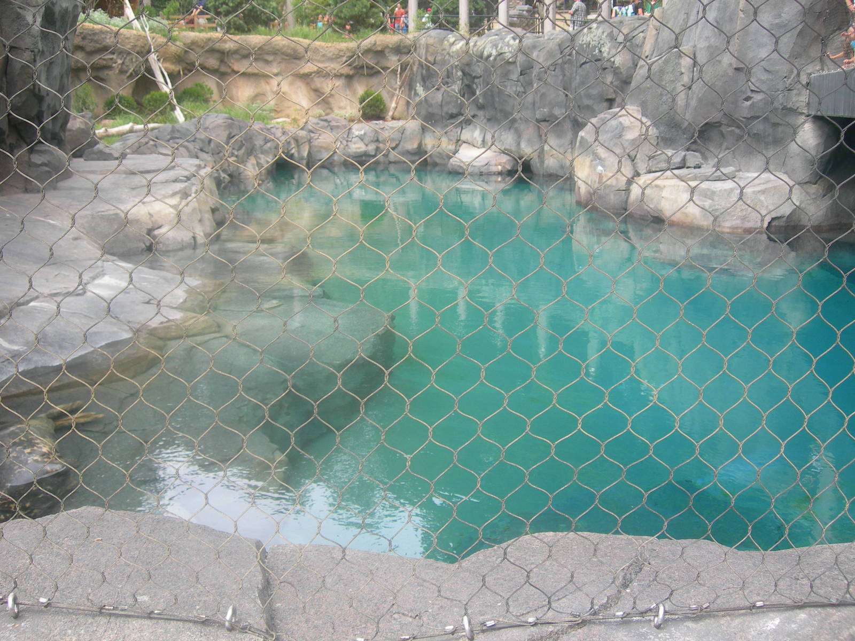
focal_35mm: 38
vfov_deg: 37.7
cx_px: 428
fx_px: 939
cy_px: 320
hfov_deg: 49.0
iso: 50
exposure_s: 1/183
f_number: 2.8
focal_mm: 7.8
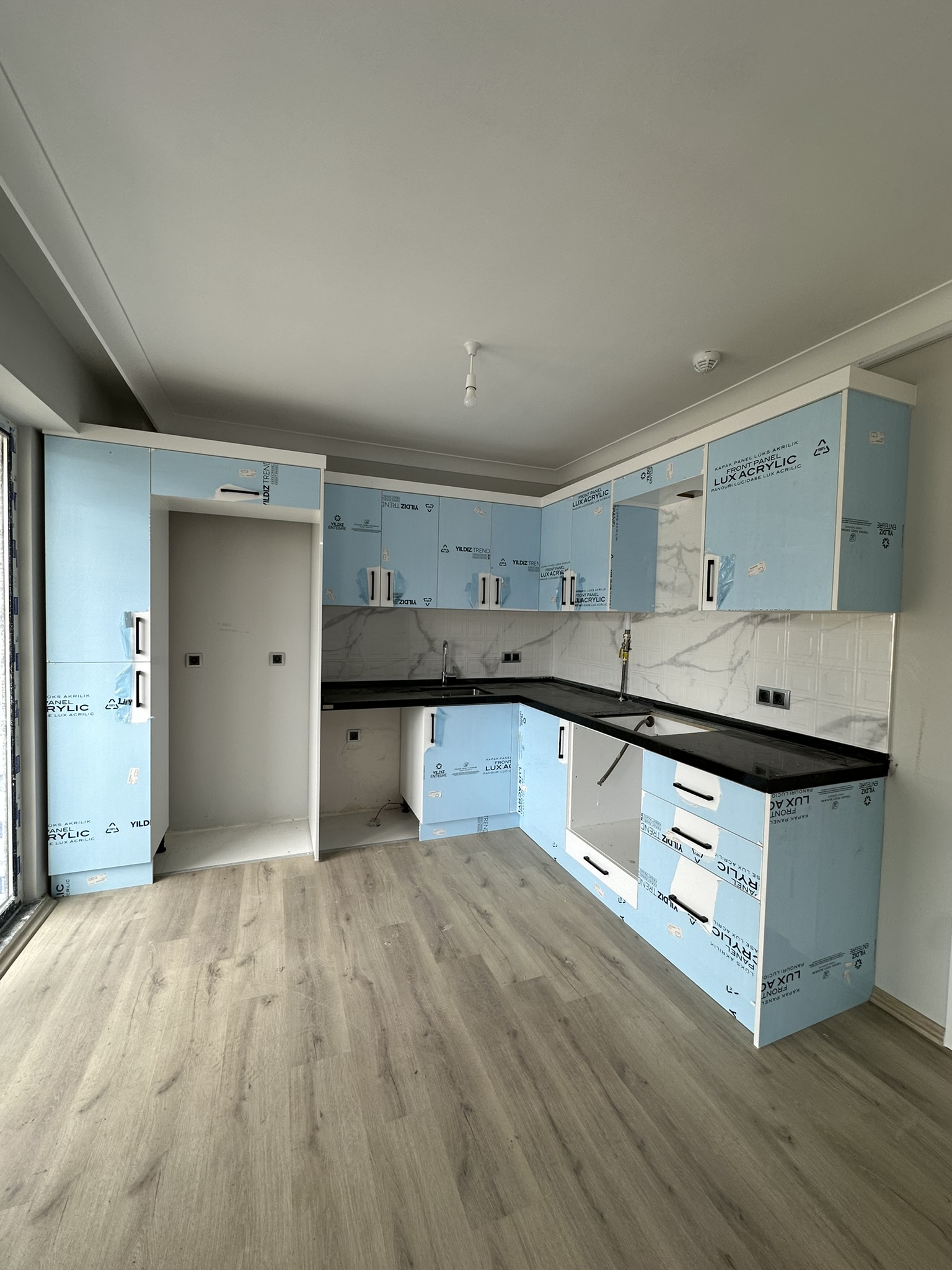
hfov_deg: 85.7
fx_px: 513
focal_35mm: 14
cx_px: 476
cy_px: 635
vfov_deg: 102.1
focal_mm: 2.22
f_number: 2.2
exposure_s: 1/99
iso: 64
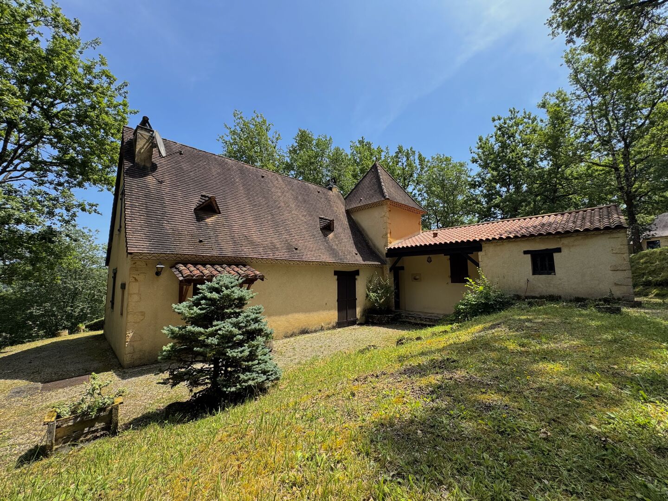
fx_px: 270
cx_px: 334
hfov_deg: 102.1
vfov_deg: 85.7
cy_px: 250
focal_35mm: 14
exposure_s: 1/879
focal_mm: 2.22
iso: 50
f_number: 2.2
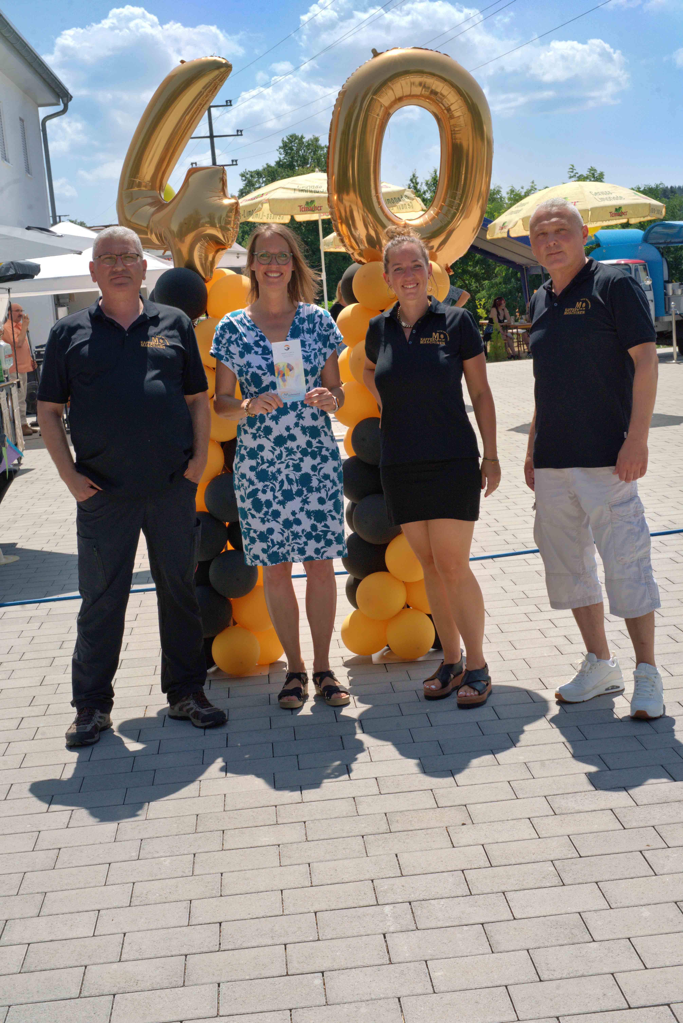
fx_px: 1421
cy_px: 512
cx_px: 342
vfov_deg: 39.6
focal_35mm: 50
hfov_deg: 27.0
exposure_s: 1/640
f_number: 14
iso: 1250
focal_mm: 50
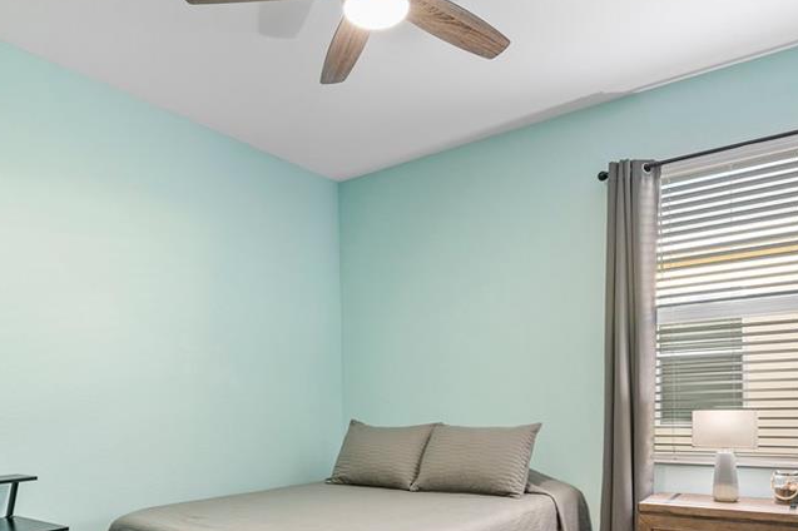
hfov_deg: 51.9
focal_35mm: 37
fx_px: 820
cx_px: 370
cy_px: 410
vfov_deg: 35.0
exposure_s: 1/15
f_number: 8
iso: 500
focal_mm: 23
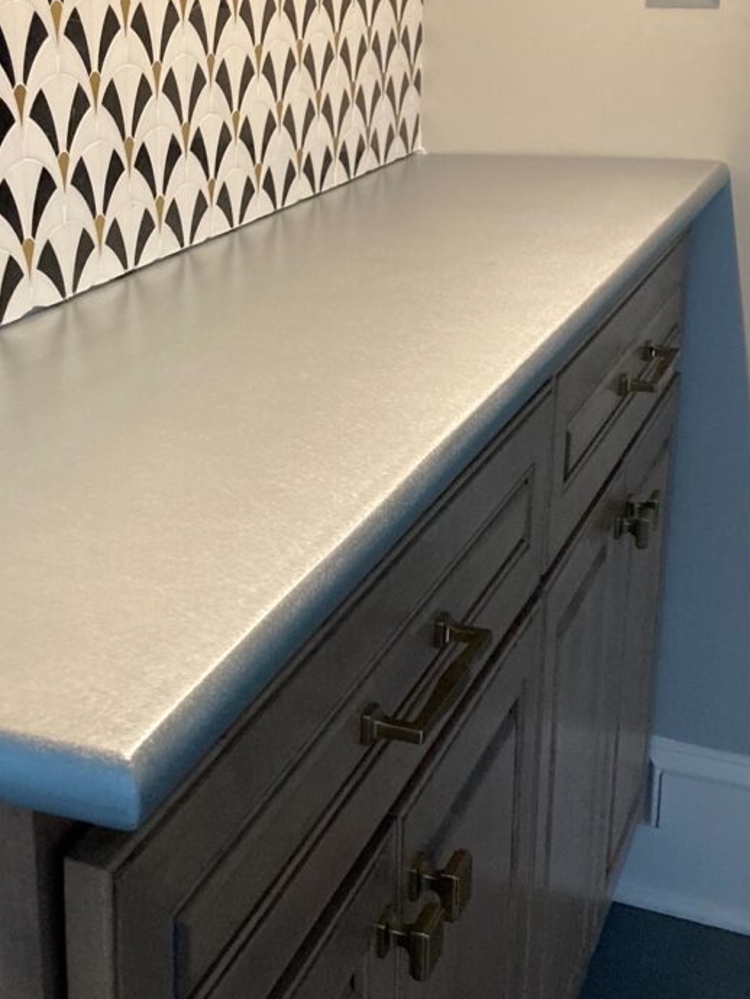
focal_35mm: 53
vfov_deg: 36.2
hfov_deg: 27.1
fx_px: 1530
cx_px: 177
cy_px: 486
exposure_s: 1/60
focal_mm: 3.99
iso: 250
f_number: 1.8
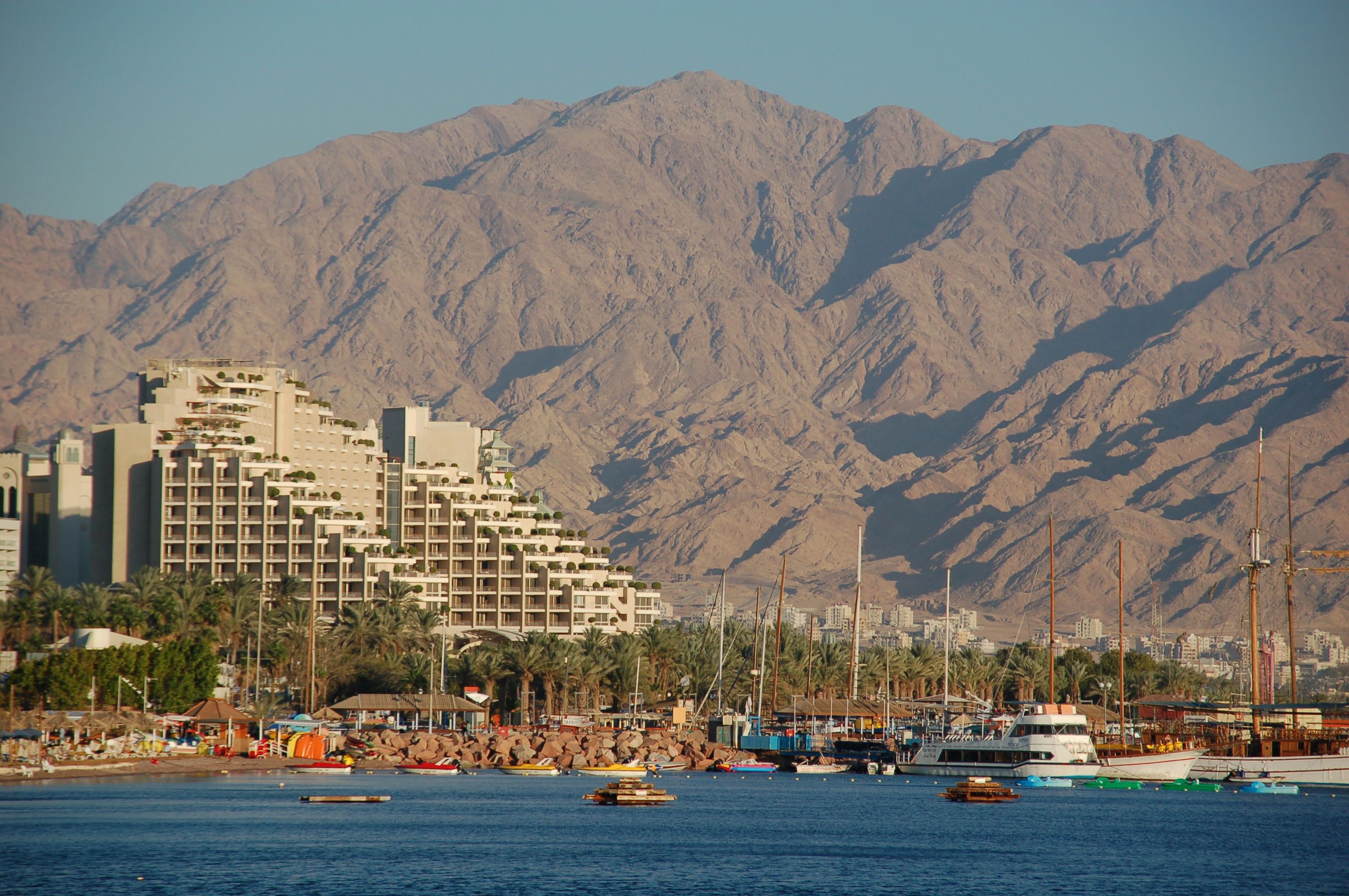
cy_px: 448
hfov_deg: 11.0
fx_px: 7020
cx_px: 674
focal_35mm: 188
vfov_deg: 7.3
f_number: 7.1
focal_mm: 125
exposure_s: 1/800
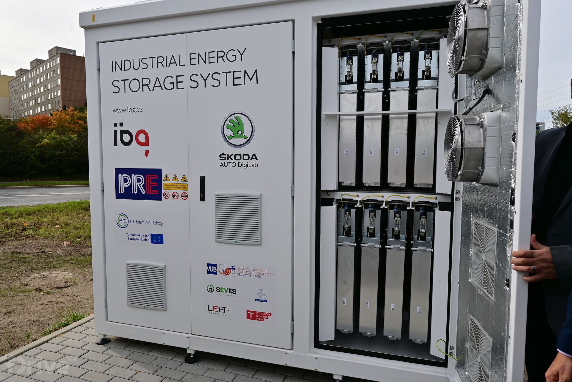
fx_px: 381
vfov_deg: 53.1
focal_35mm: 24
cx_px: 286
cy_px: 191
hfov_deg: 73.7
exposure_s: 1/320
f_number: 9
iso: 100
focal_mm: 16
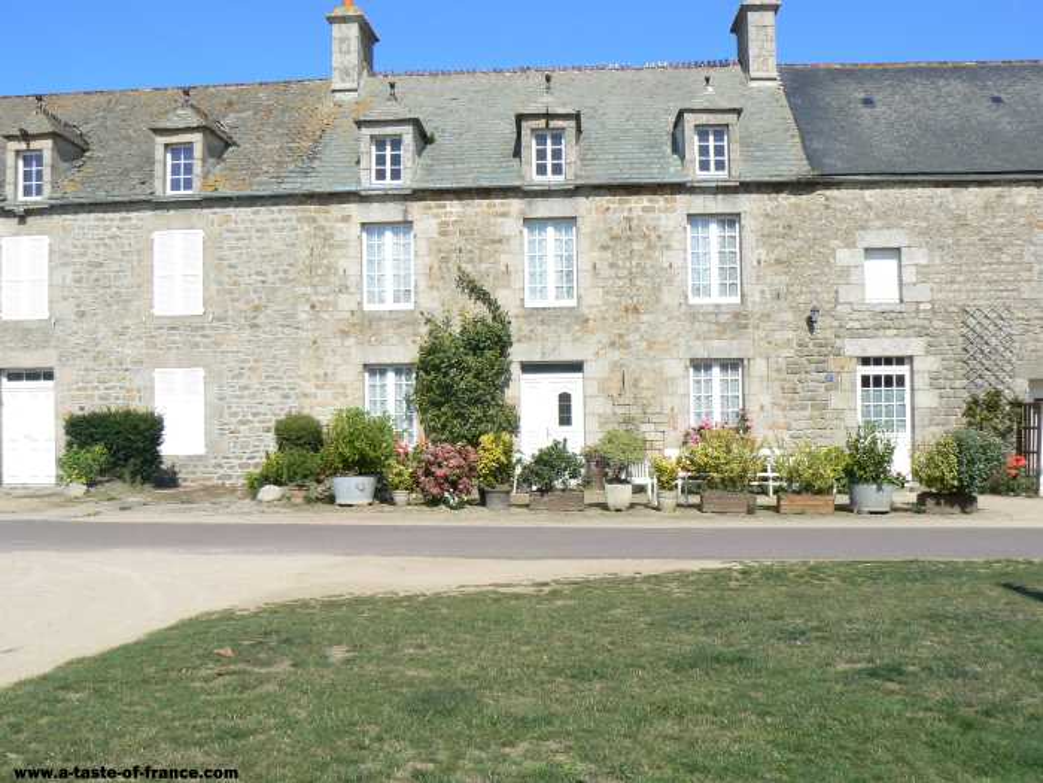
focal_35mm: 36
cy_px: 392
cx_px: 522
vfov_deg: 39.7
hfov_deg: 51.4
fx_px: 1085
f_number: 7.1
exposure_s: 1/400
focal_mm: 6
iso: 80
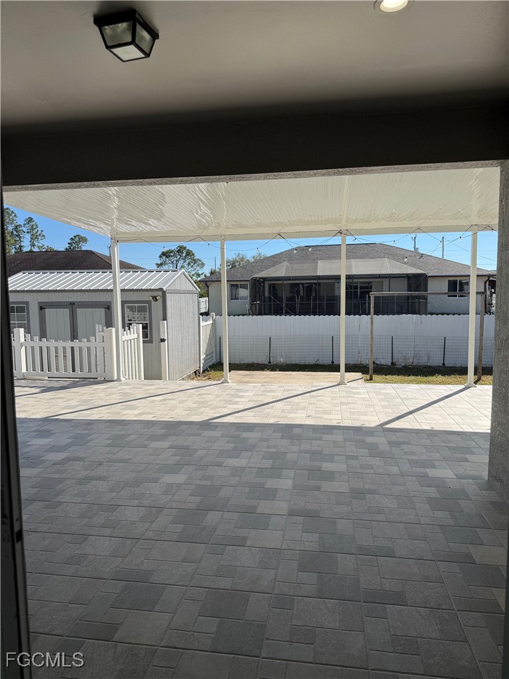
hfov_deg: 56.8
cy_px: 340
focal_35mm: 24
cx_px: 254
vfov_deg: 71.6
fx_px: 471
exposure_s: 1/4167
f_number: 1.78
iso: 80
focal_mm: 6.76
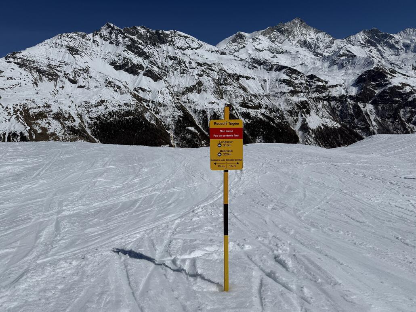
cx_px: 208
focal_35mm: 24
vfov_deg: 56.8
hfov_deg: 71.6
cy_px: 156
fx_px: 288
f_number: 1.78
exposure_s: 1/22727
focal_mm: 6.76
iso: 50
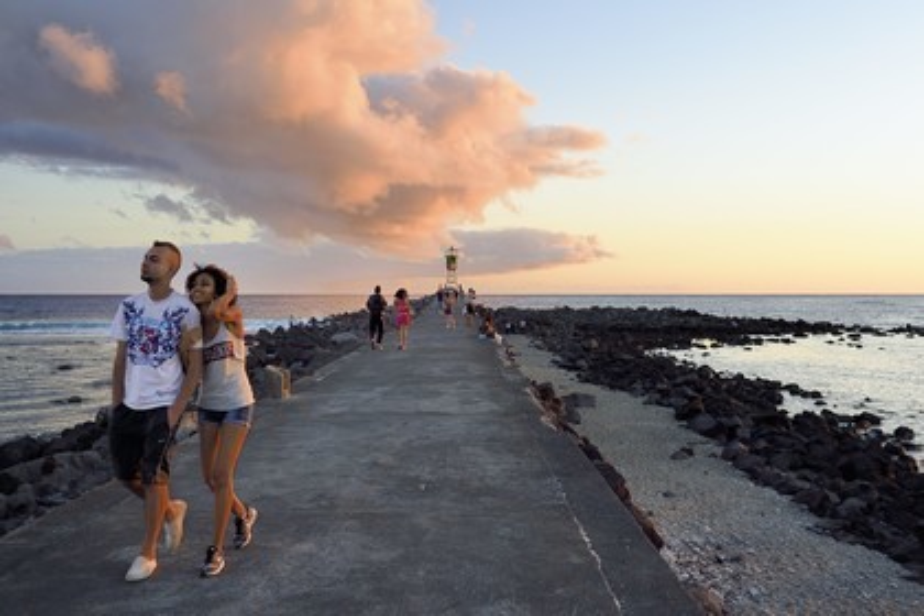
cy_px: 308
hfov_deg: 50.7
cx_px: 462
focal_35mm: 38
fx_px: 975
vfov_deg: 35.1
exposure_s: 1/100
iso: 400
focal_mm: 38
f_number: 10
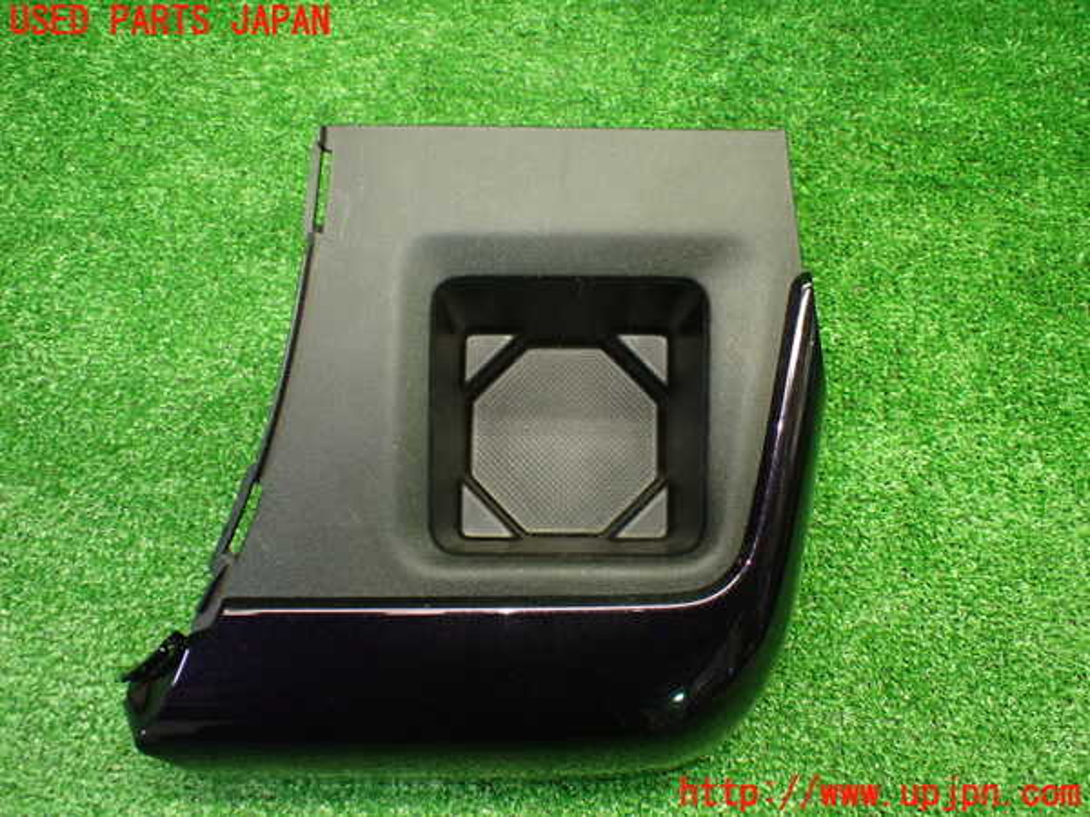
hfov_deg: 60.0
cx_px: 545
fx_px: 945
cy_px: 408
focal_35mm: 30
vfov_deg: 46.8
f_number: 2.3
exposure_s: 1/100
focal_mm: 5.4
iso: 800
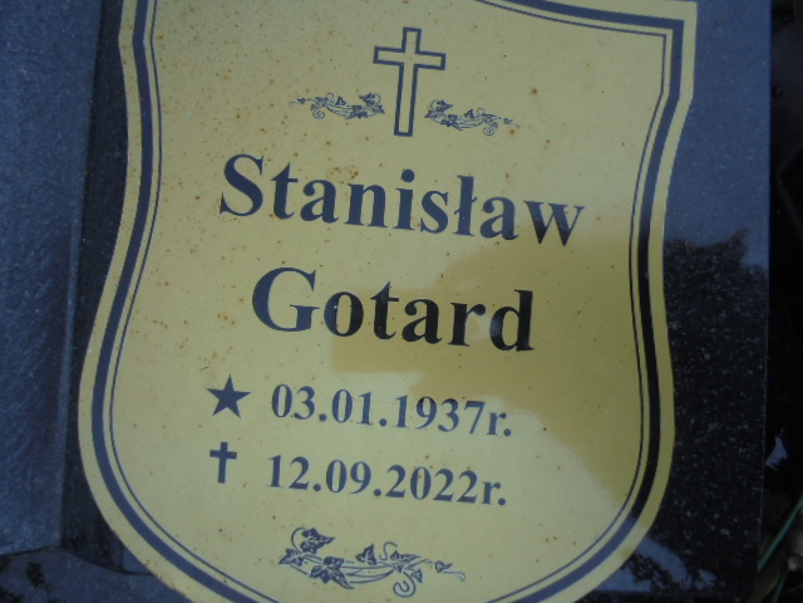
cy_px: 302
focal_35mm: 26
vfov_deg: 53.1
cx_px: 402
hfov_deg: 67.3
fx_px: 603
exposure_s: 1/320
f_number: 3.5
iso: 100
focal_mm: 4.6
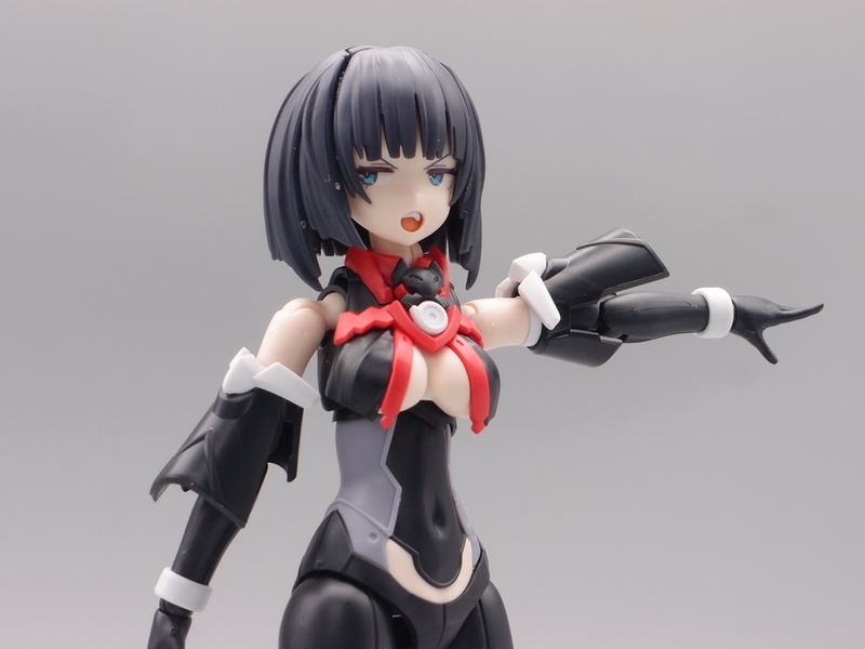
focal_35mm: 100
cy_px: 324
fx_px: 2499
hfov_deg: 19.6
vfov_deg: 14.8
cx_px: 432
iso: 100
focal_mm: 21.55
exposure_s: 1/5
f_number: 8
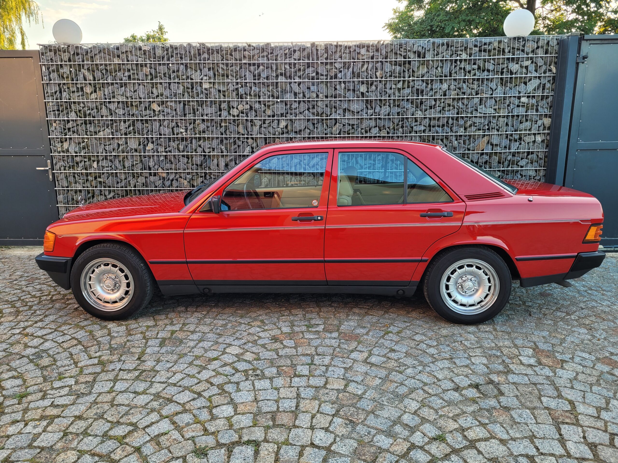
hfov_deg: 67.3
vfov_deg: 53.1
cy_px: 232
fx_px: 464
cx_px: 309
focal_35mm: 26
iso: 50
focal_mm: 5.4
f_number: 1.8
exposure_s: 1/100
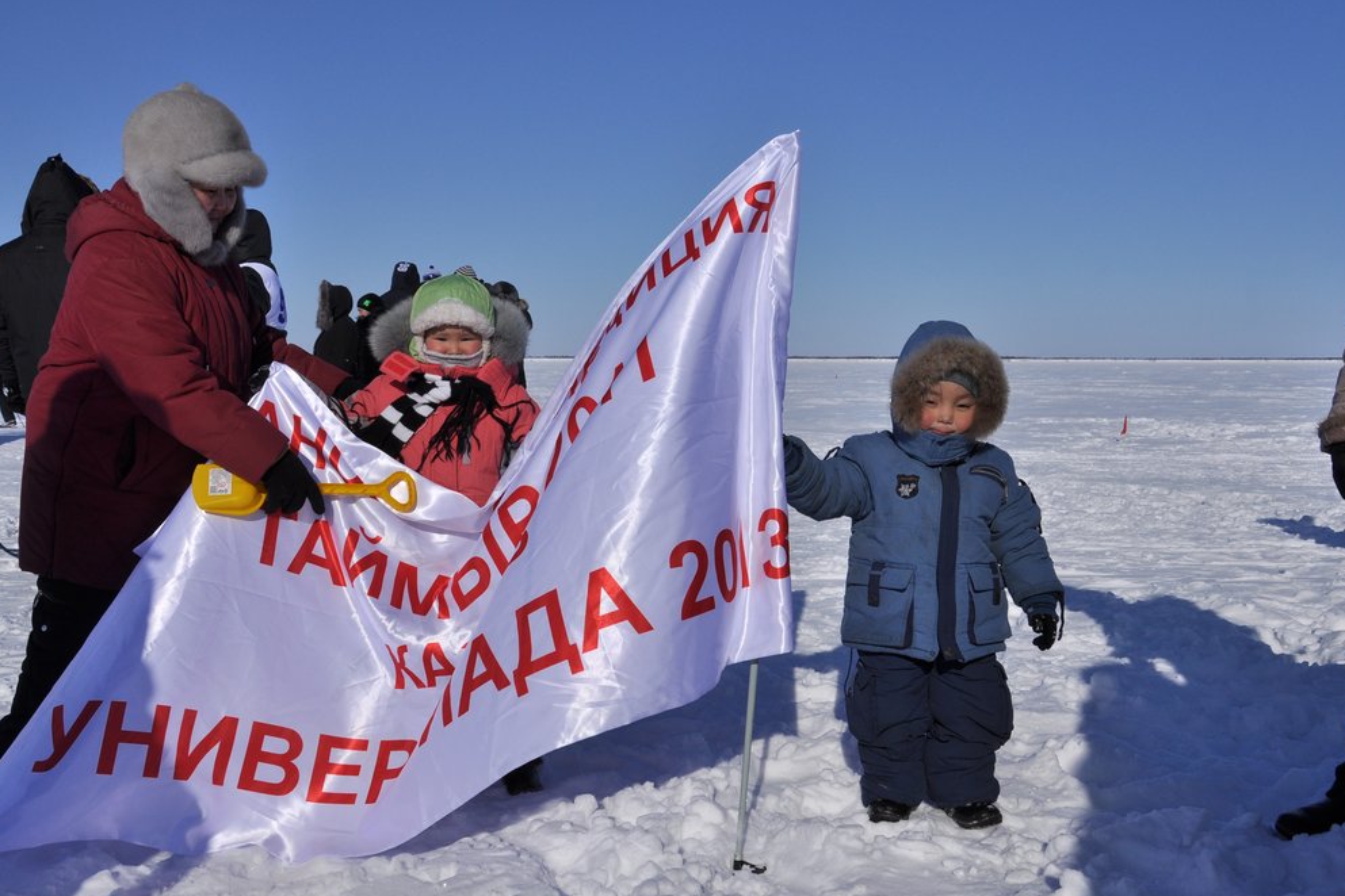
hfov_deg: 55.8
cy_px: 456
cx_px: 683
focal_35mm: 34
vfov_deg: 38.9
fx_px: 1270
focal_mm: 22
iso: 200
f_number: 10
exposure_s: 1/2500
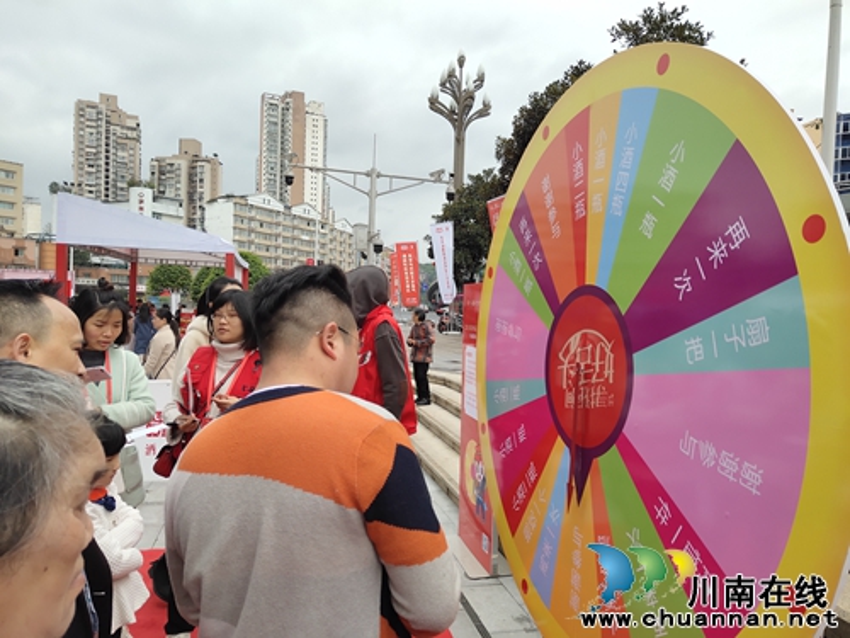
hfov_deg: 61.7
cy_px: 319
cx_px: 425
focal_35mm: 29
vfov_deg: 48.2
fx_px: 712
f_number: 1.8
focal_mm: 4.27
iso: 50
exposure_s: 1/423
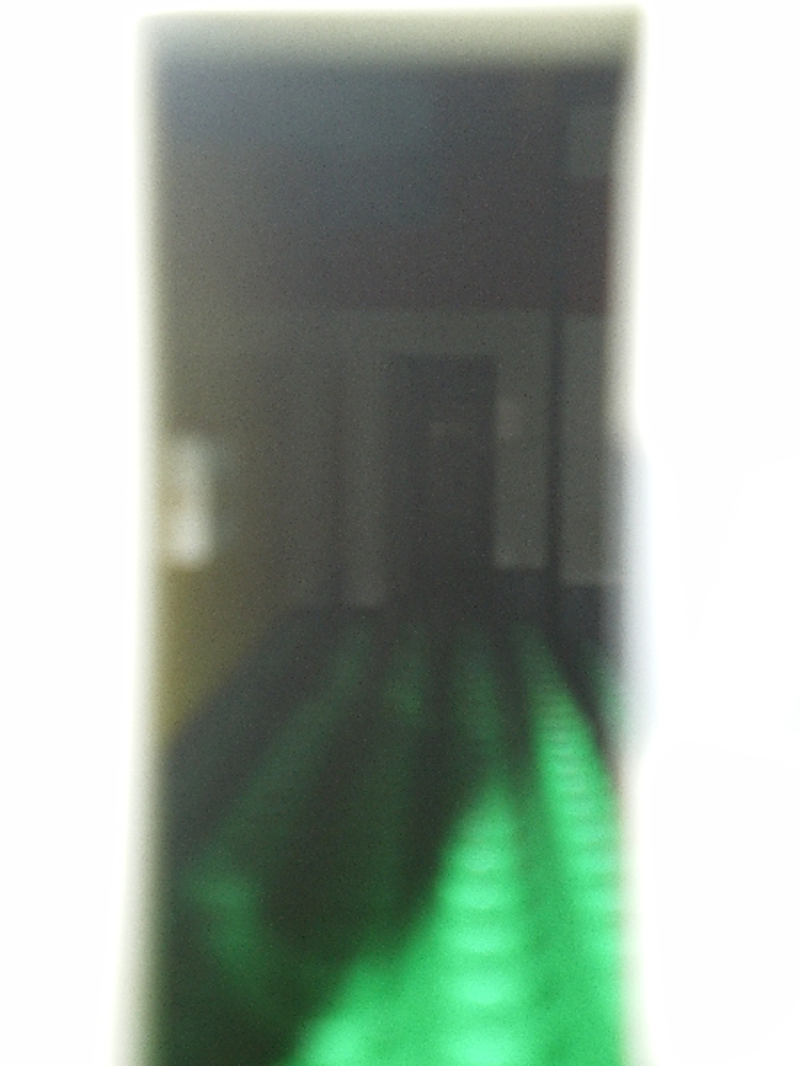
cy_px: 533
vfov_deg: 36.2
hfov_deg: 27.5
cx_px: 400
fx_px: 1633
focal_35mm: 53
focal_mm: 9.3
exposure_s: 1/60
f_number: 3.9
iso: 200
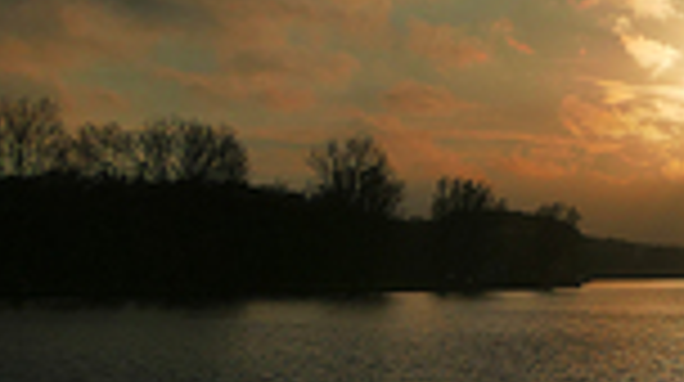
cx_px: 860
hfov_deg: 18.6
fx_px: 1956
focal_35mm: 108
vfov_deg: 11.2
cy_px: 218
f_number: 4
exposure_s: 1/640
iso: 125
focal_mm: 12.4
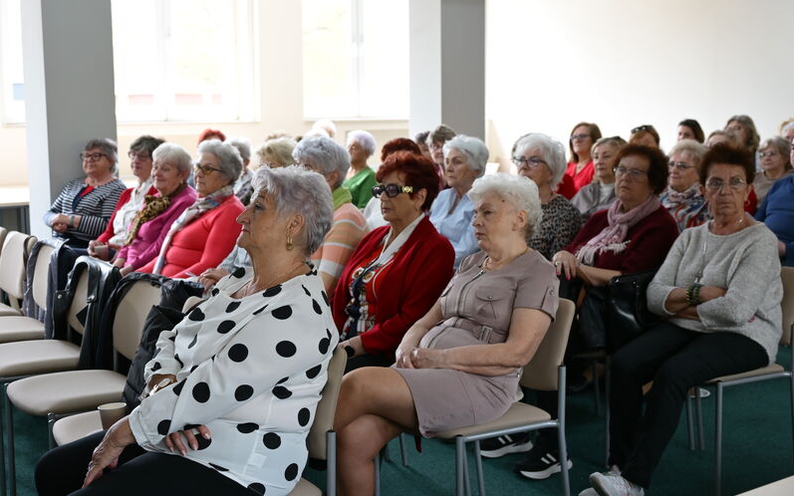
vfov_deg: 28.0
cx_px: 397
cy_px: 236
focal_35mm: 46
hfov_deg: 43.5
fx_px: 995
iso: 1400
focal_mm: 45
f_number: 5.3
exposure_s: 1/125
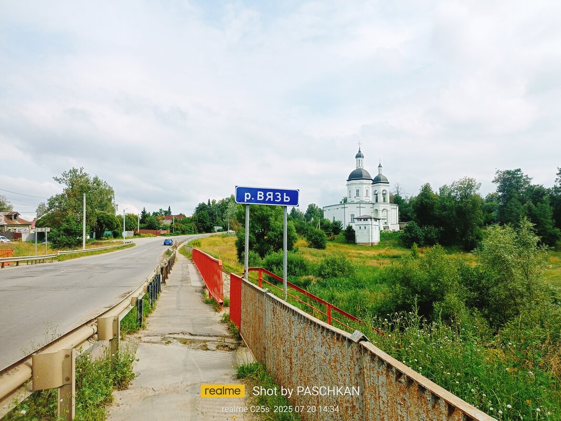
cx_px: 280
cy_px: 210
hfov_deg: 63.4
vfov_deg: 49.7
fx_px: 454
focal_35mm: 28
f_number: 1.8
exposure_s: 1/3195
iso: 113
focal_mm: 4.69
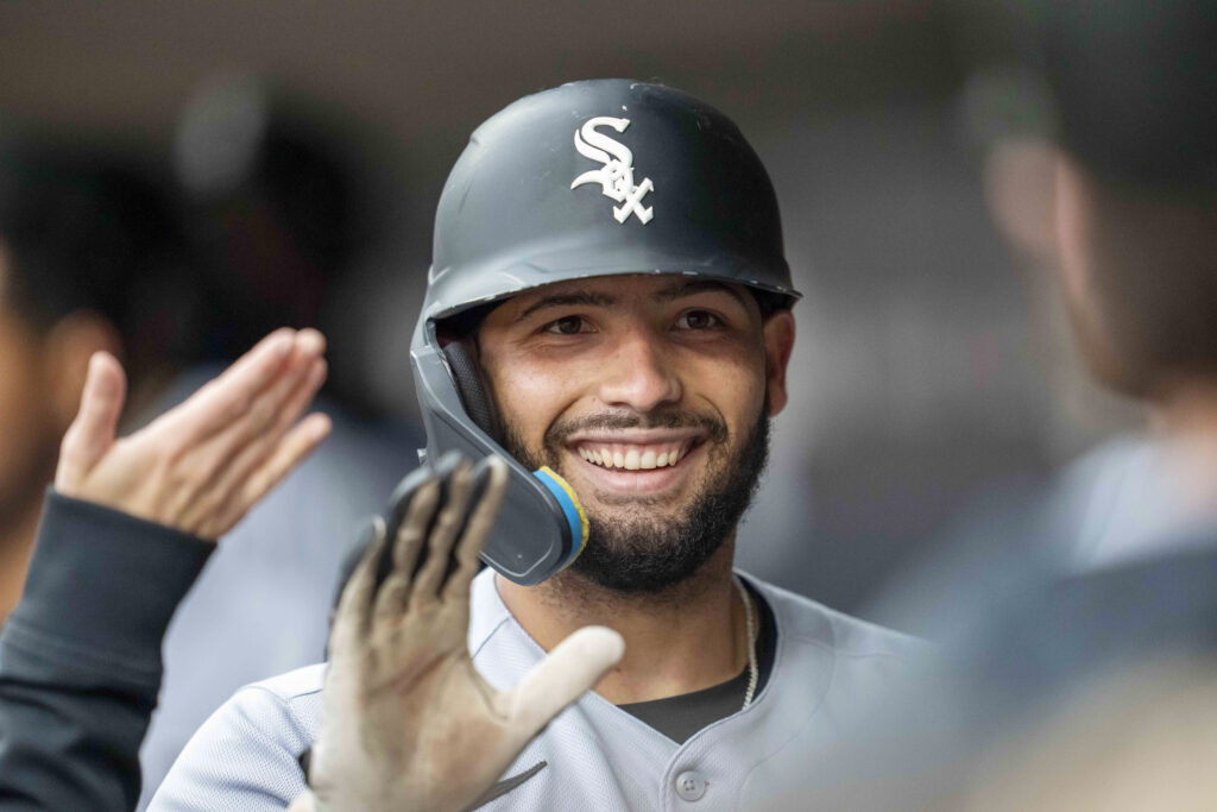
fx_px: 13523
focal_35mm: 400
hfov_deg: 5.2
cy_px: 406
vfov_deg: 3.4
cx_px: 608
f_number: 2.8
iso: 8000
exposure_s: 1/2000
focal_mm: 400
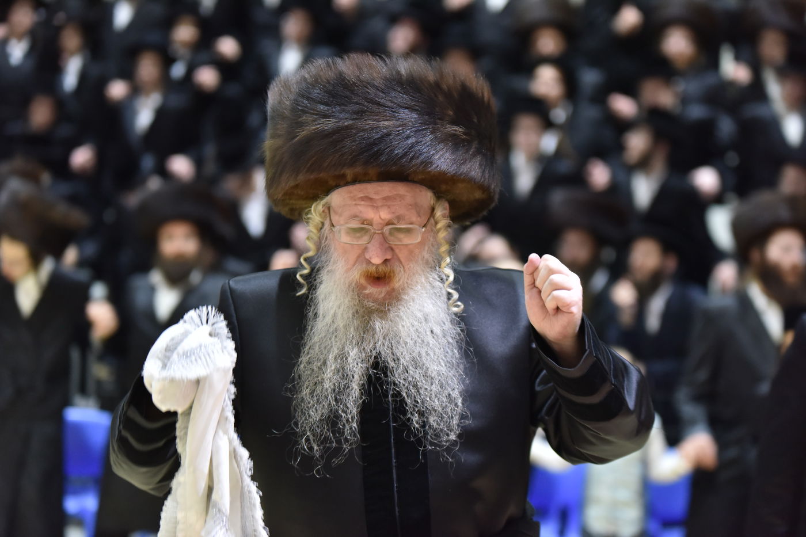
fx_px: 2350
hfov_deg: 19.5
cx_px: 403
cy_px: 268
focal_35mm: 105
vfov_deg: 13.0
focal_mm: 105
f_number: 2.8
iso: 1600
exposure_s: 1/125
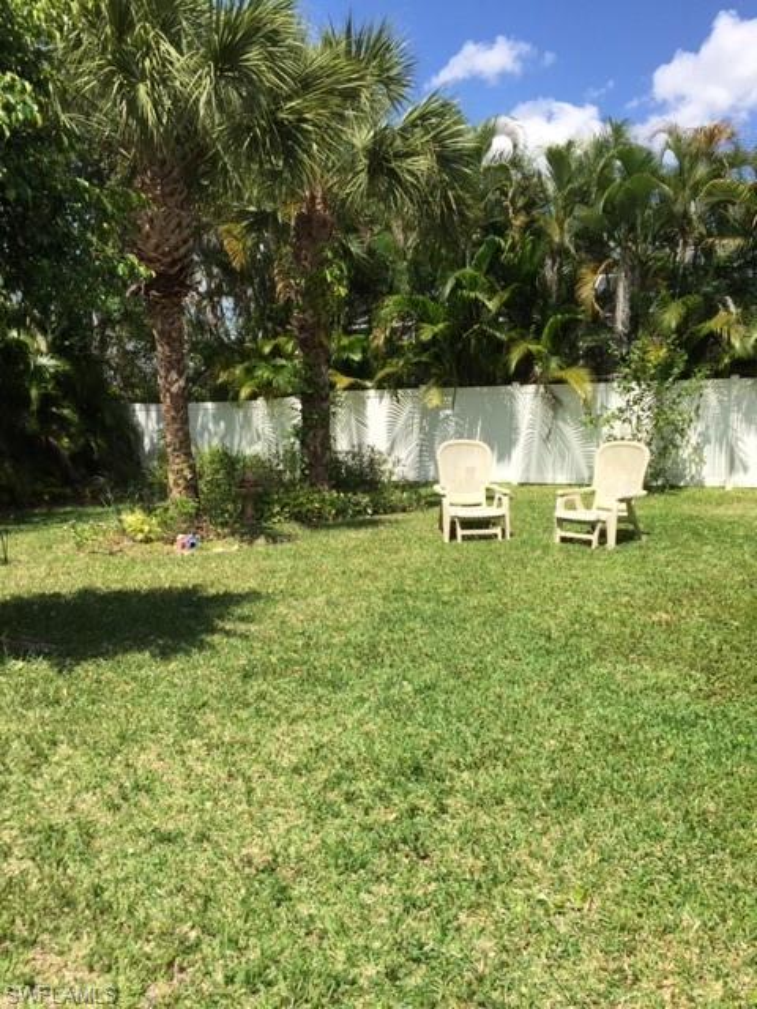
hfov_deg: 48.2
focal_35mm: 29
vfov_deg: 61.7
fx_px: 846
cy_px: 504
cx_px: 378
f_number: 2.2
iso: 32
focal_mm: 4.15
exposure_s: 1/1721
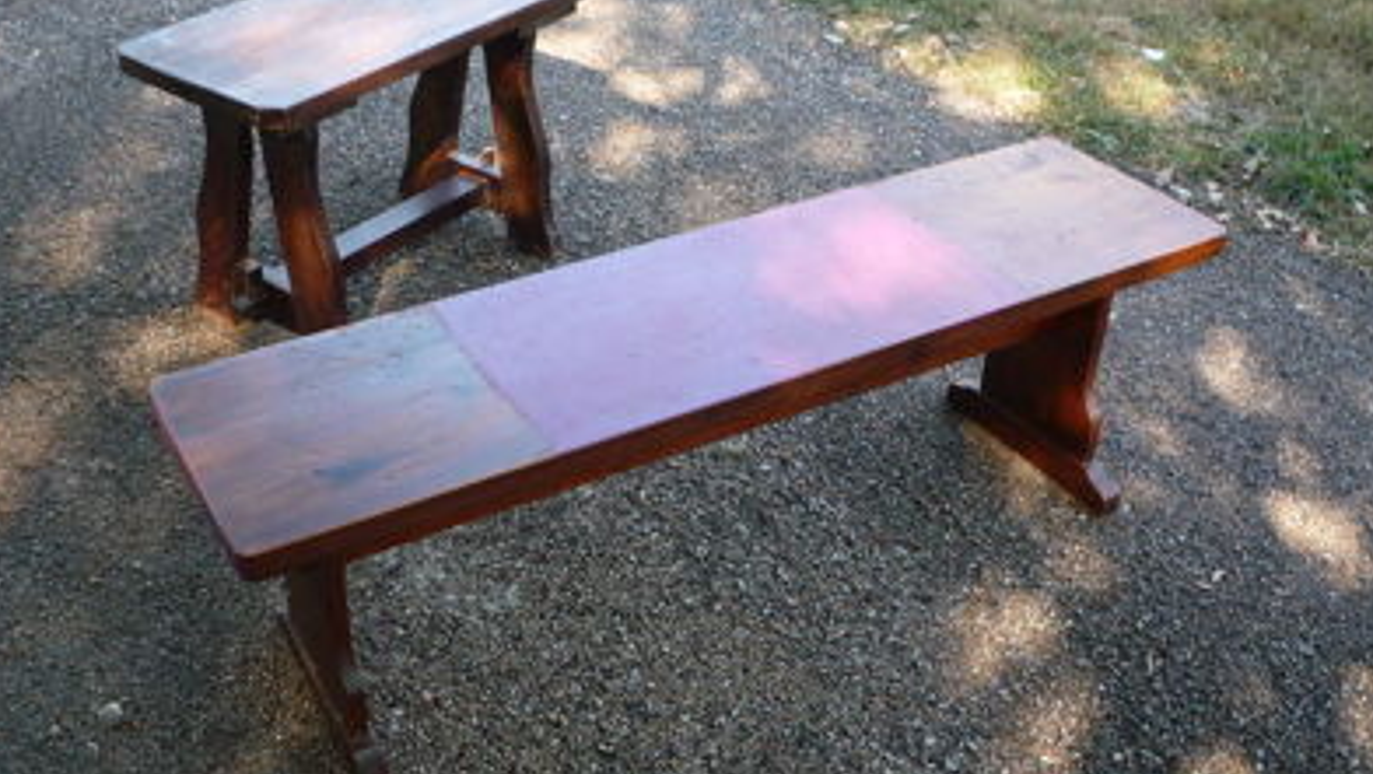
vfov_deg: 29.7
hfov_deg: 50.2
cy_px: 399
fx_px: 1457
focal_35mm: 40
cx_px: 571
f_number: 3.3
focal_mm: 5.2
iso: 100
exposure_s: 1/60
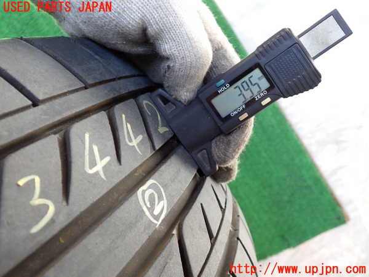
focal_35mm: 36
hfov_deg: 51.4
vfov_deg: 39.7
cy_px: 138
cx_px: 184
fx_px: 384
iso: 200
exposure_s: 1/125
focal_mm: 6.37
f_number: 2.5
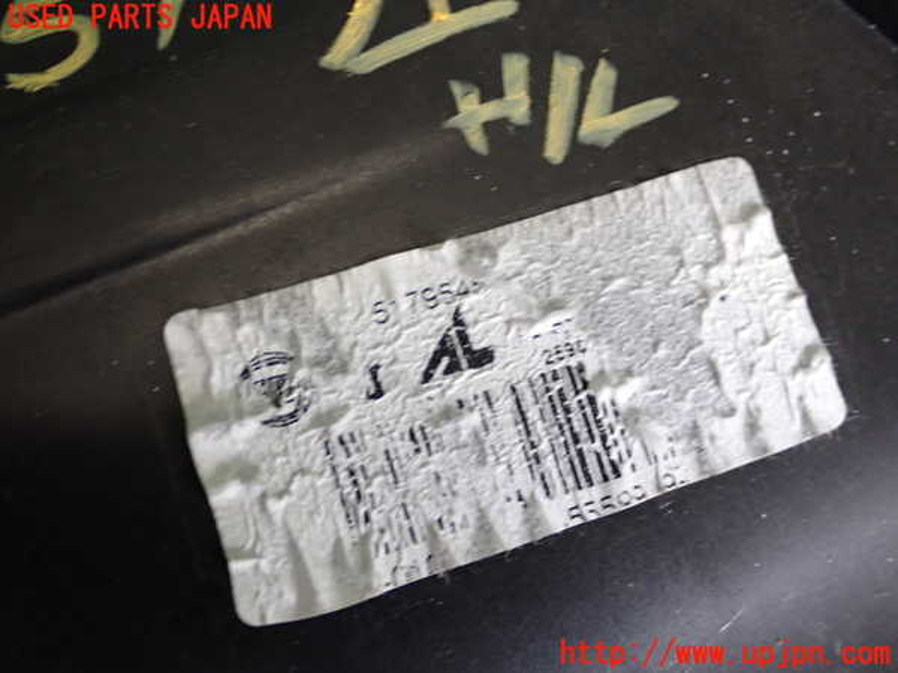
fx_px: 1219
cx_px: 449
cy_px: 336
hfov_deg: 40.4
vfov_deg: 30.9
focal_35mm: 47
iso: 250
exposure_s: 1/50
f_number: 3.1
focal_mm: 8.4
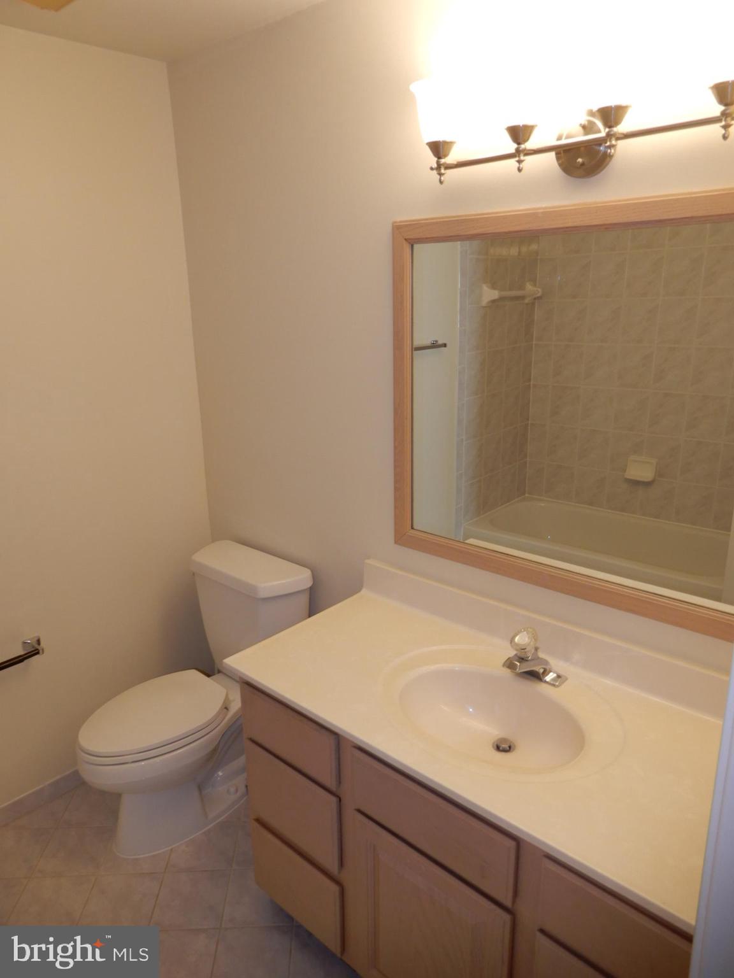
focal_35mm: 24
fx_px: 679
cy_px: 489
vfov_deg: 71.6
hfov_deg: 56.8
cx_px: 367
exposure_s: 1/30
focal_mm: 4.3
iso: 80
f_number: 3.4
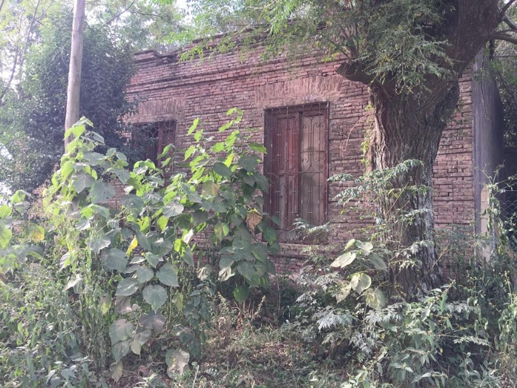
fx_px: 433
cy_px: 194
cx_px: 258
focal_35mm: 29
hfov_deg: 61.7
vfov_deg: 48.2
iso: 32
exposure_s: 1/101
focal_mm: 4.15
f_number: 2.2
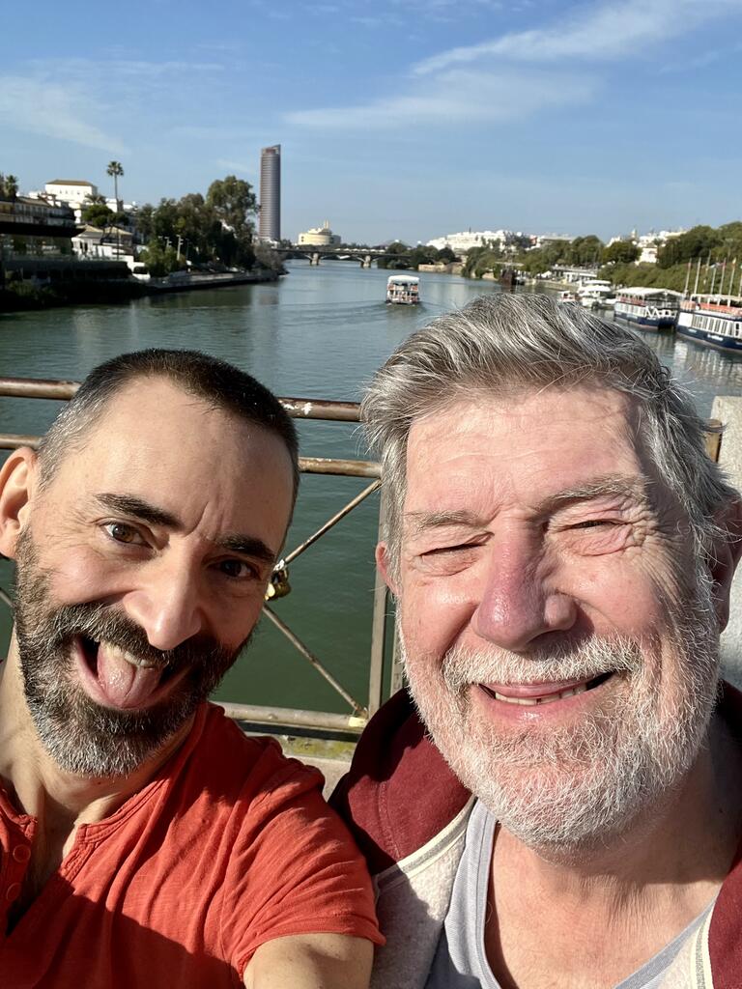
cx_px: 371
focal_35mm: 30
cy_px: 494
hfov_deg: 46.8
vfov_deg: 60.0
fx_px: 857
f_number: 2.2
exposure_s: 1/1634
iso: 32
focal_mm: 2.71
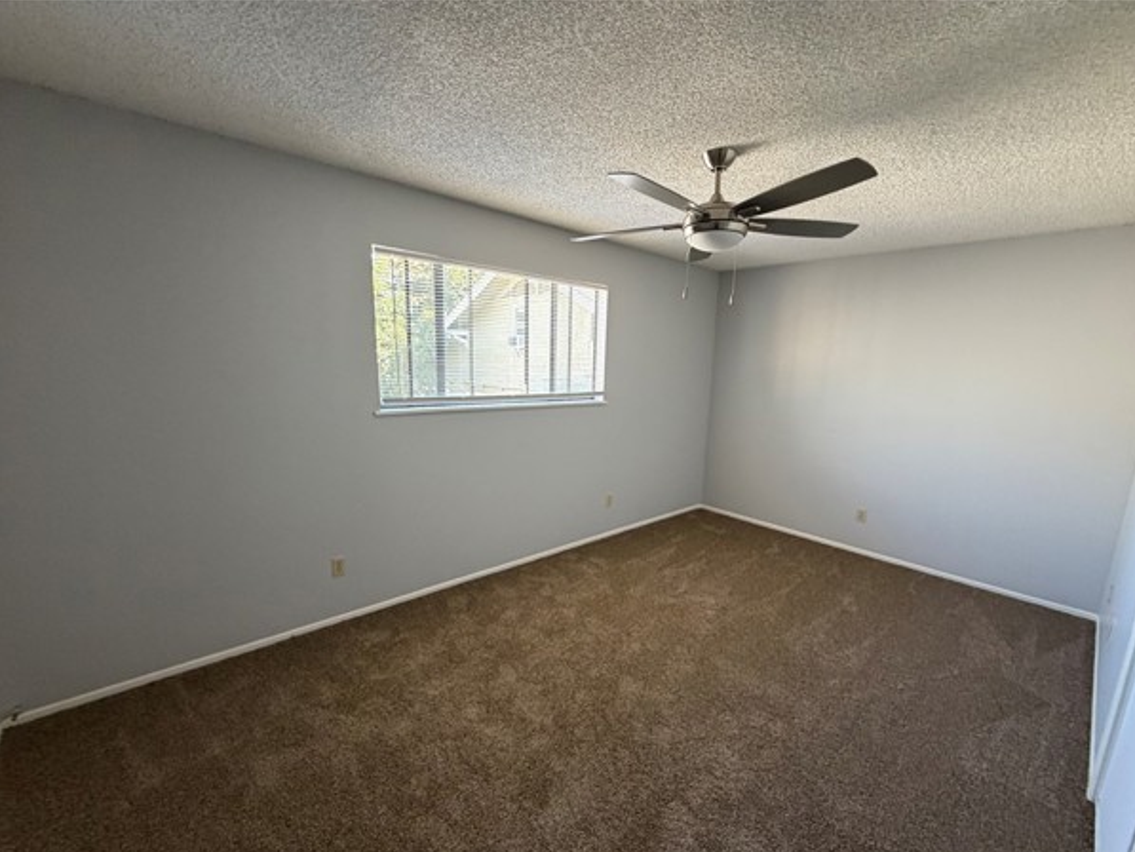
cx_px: 593
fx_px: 492
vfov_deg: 81.7
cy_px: 455
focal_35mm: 15
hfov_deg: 98.1
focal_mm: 2.22
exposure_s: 1/60
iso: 250
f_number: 2.2
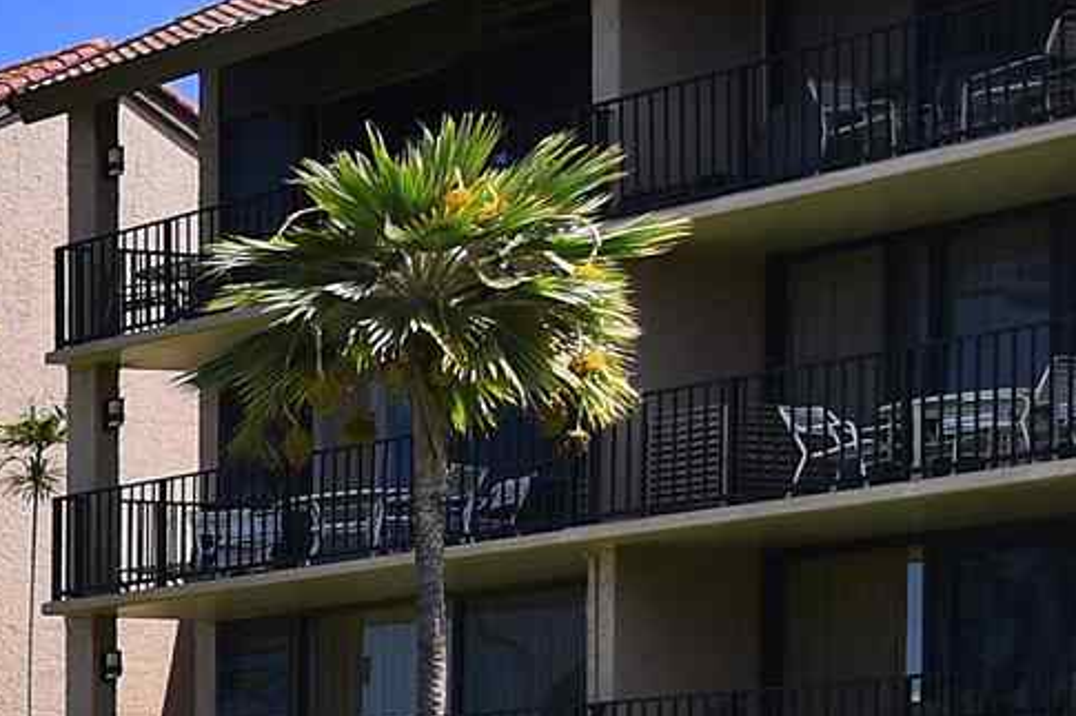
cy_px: 1011
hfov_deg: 11.0
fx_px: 2838
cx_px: -2287
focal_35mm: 95
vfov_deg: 13.7
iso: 50
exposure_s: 1/200
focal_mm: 15
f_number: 8
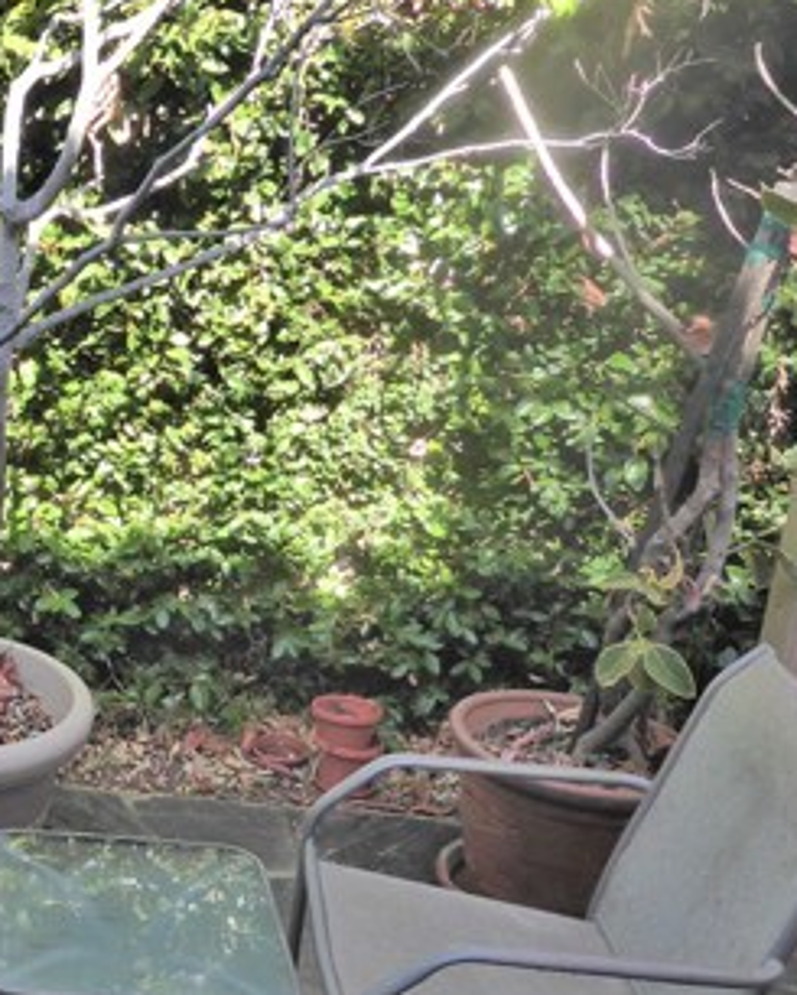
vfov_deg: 36.6
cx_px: -124
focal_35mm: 51
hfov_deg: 26.8
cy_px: 484
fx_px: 1503
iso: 160
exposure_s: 1/160
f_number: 3.3
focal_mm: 4.3
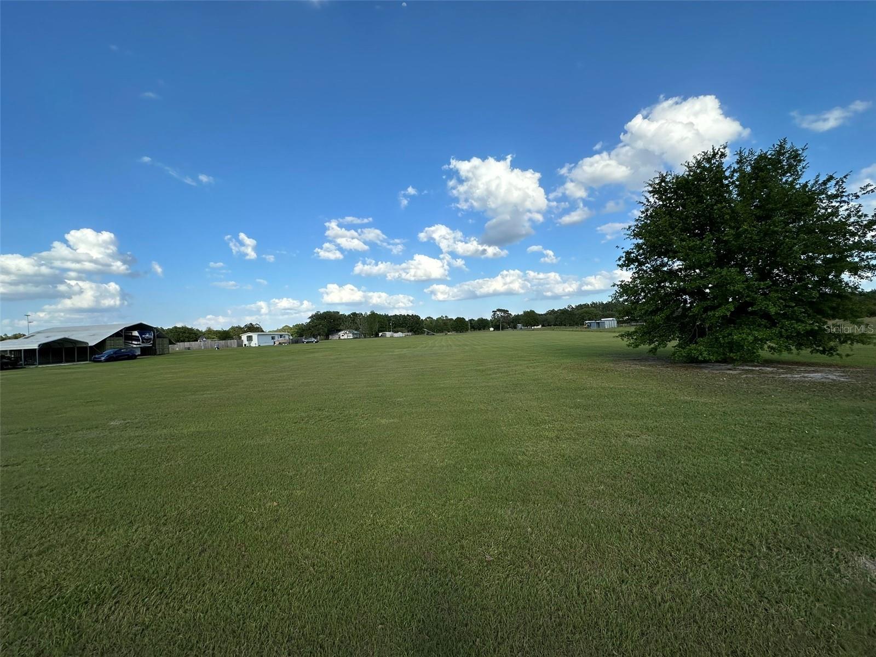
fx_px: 354
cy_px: 328
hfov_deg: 102.1
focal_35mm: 14
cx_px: 438
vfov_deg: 85.7
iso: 50
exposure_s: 1/2257
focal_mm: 2.22
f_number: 2.2
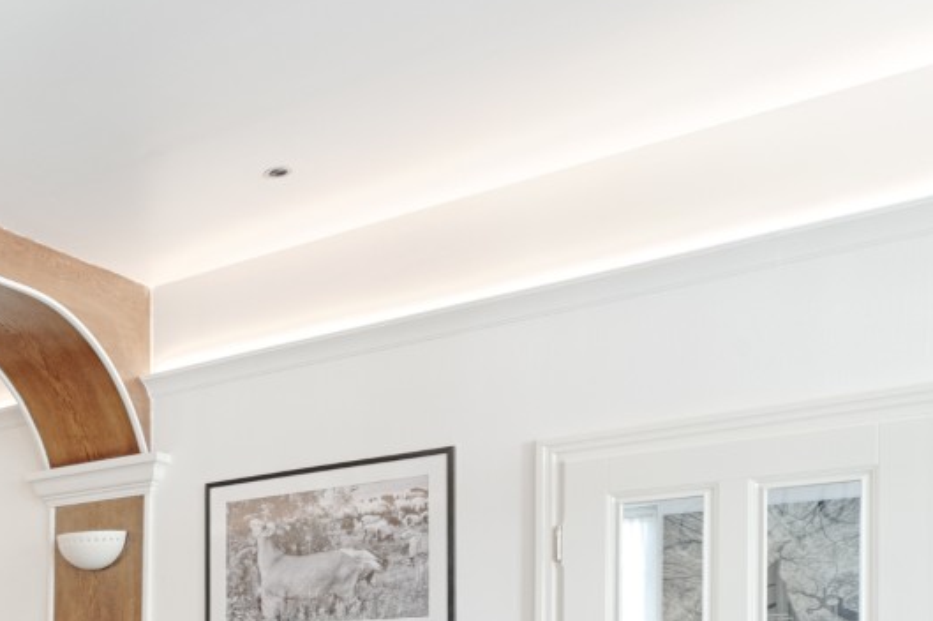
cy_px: 656
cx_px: -214
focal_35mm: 46
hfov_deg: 33.7
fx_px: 1191
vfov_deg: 27.1
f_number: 8
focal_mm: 18
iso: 200
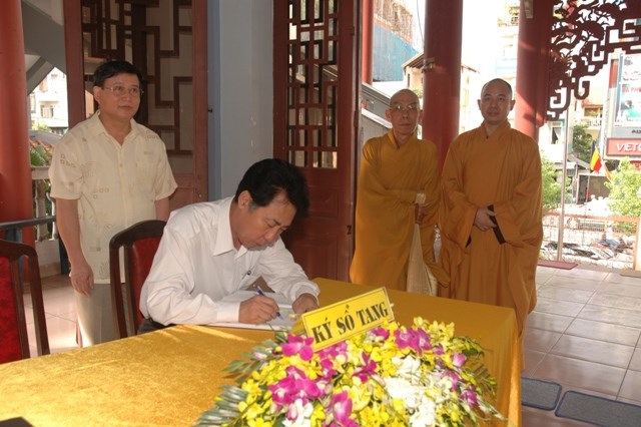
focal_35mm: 36
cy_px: 214
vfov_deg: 36.8
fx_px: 641
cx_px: 320
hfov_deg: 53.2
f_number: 5
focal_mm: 24
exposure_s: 1/100
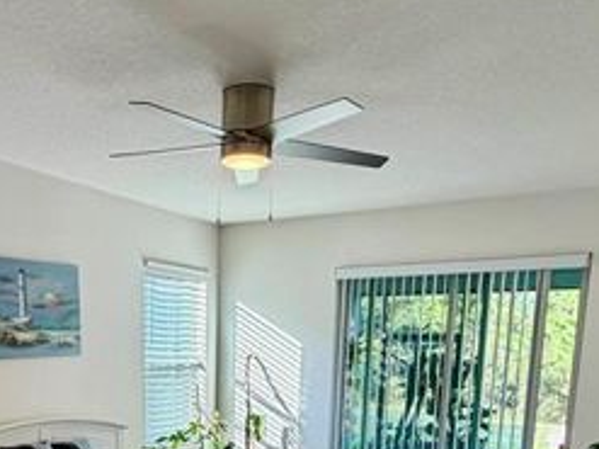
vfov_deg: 32.7
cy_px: 461
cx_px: 188
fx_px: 692
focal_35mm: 40
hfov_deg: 45.9
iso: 125
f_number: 2.2
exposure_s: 1/120
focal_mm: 2.22
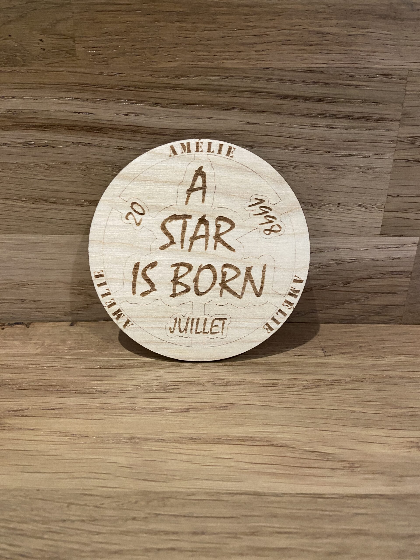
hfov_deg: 53.1
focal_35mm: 26
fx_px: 421
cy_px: 280
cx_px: 210
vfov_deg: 67.3
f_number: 1.8
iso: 400
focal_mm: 4.25
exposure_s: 1/33
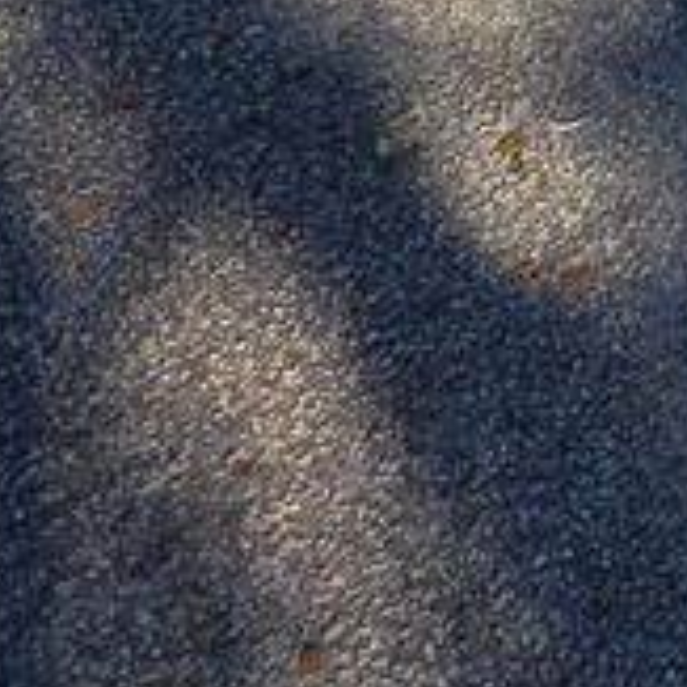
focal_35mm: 96
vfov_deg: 13.7
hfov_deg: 16.0
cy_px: -898
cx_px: 1151
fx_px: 2156
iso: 80
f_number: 1.7
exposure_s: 1/1332
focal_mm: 6.3
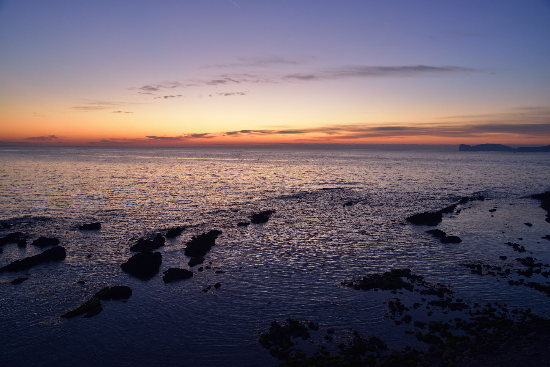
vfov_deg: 43.6
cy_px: 184
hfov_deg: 61.9
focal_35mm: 30
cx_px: 275
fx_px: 458
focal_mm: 30
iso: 640
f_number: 8
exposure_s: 1/13
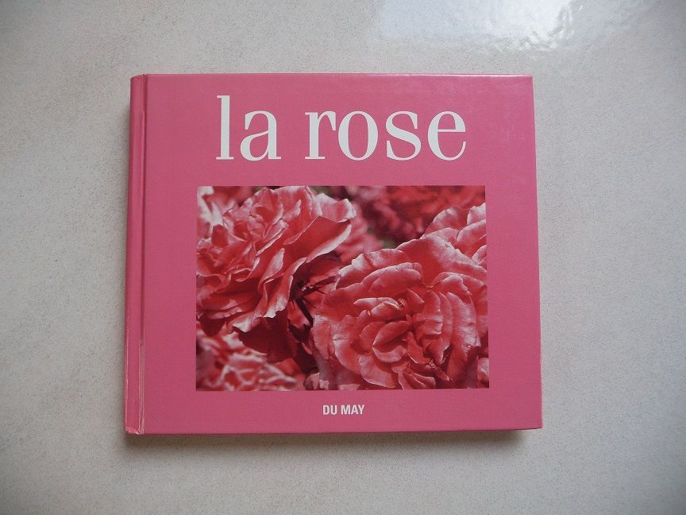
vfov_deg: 49.7
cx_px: 343
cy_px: 258
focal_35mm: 28
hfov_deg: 63.4
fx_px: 555
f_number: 3.3
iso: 100
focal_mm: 4.7
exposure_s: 1/50
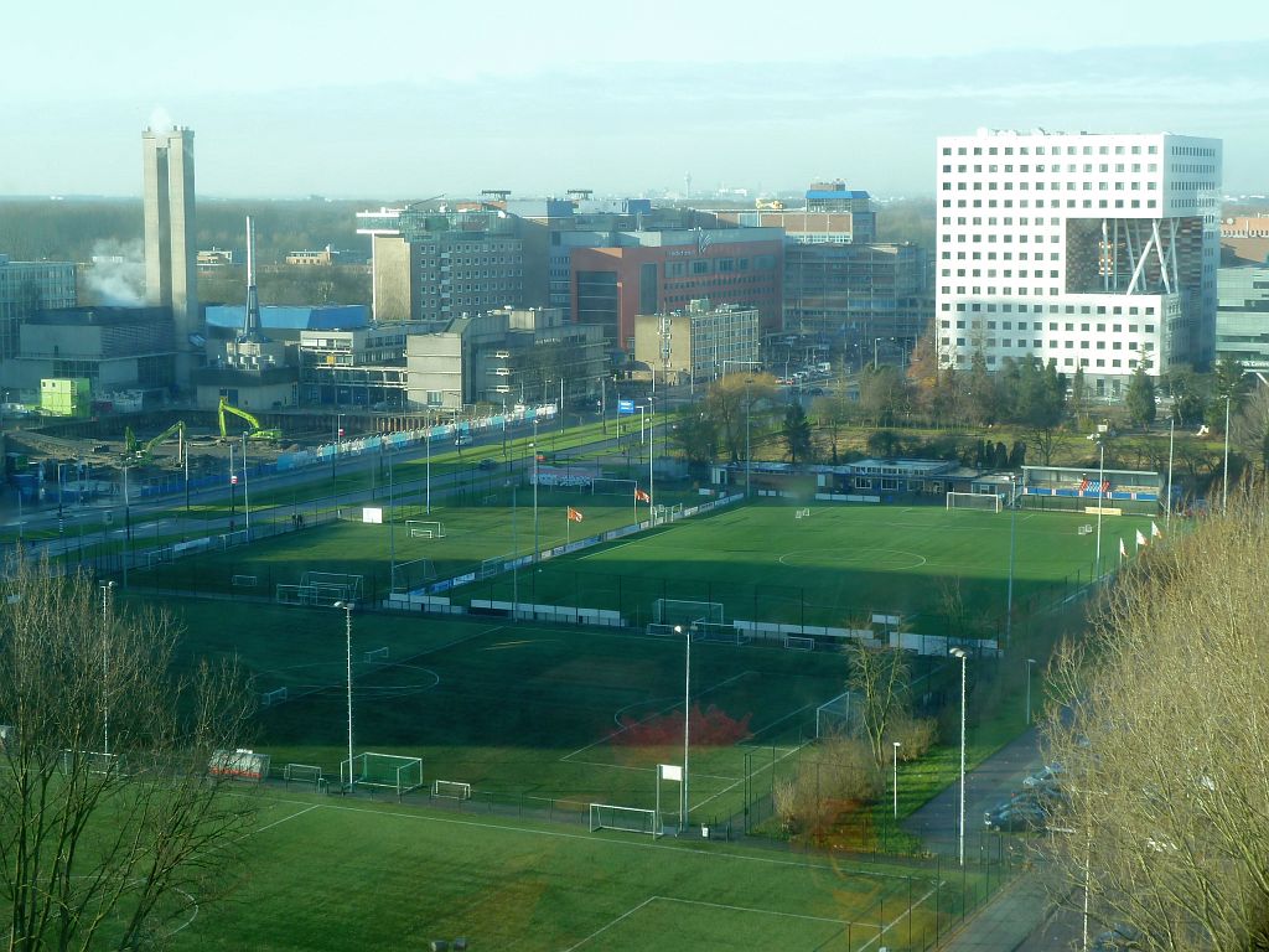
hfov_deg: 30.7
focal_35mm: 63
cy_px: 476
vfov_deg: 23.3
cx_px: 634
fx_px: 2310
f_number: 4
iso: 80
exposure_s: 1/60
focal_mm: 10.3
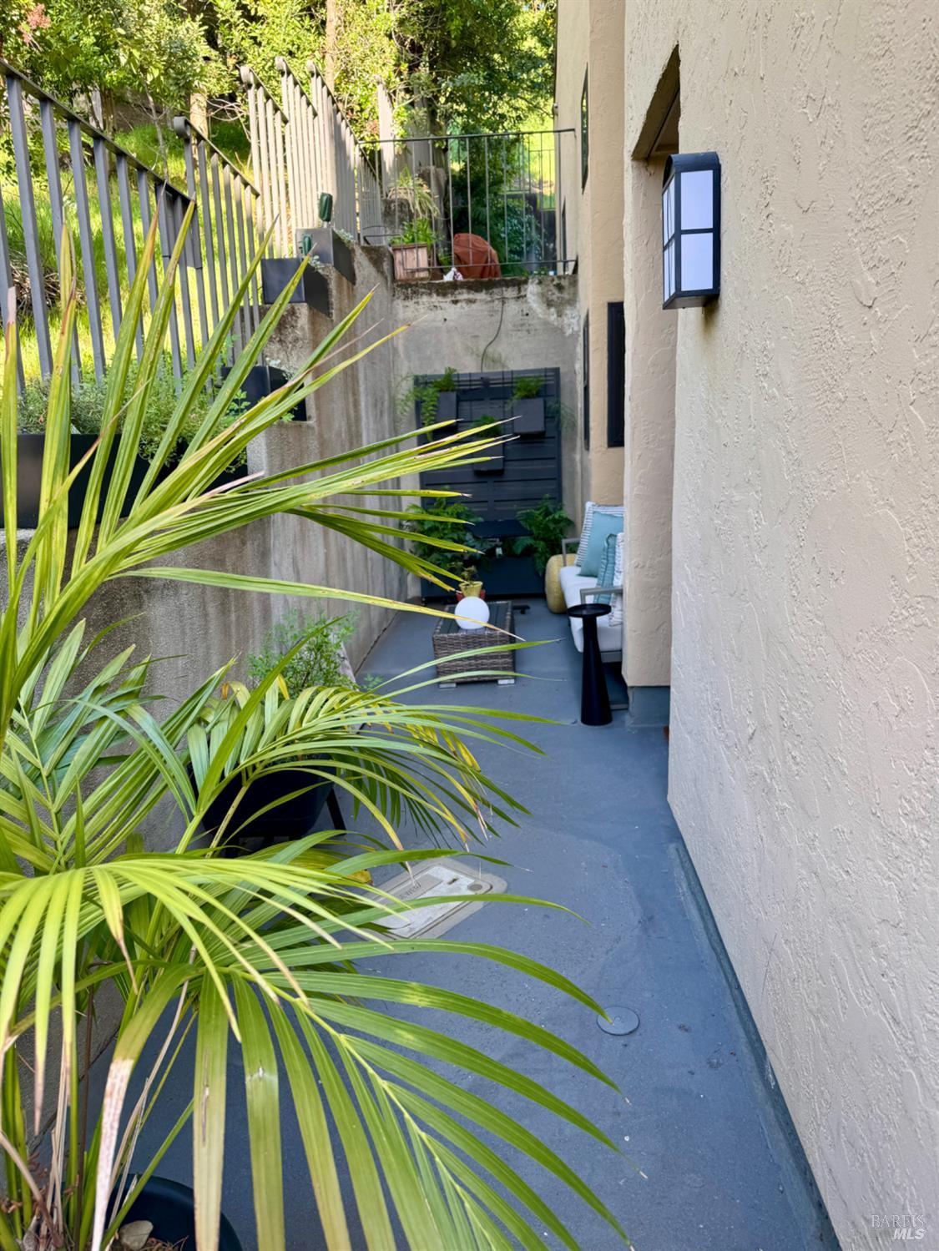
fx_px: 868
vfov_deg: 71.6
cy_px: 626
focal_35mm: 24
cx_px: 470
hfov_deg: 56.8
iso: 80
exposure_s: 1/167
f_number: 1.78
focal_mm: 6.76
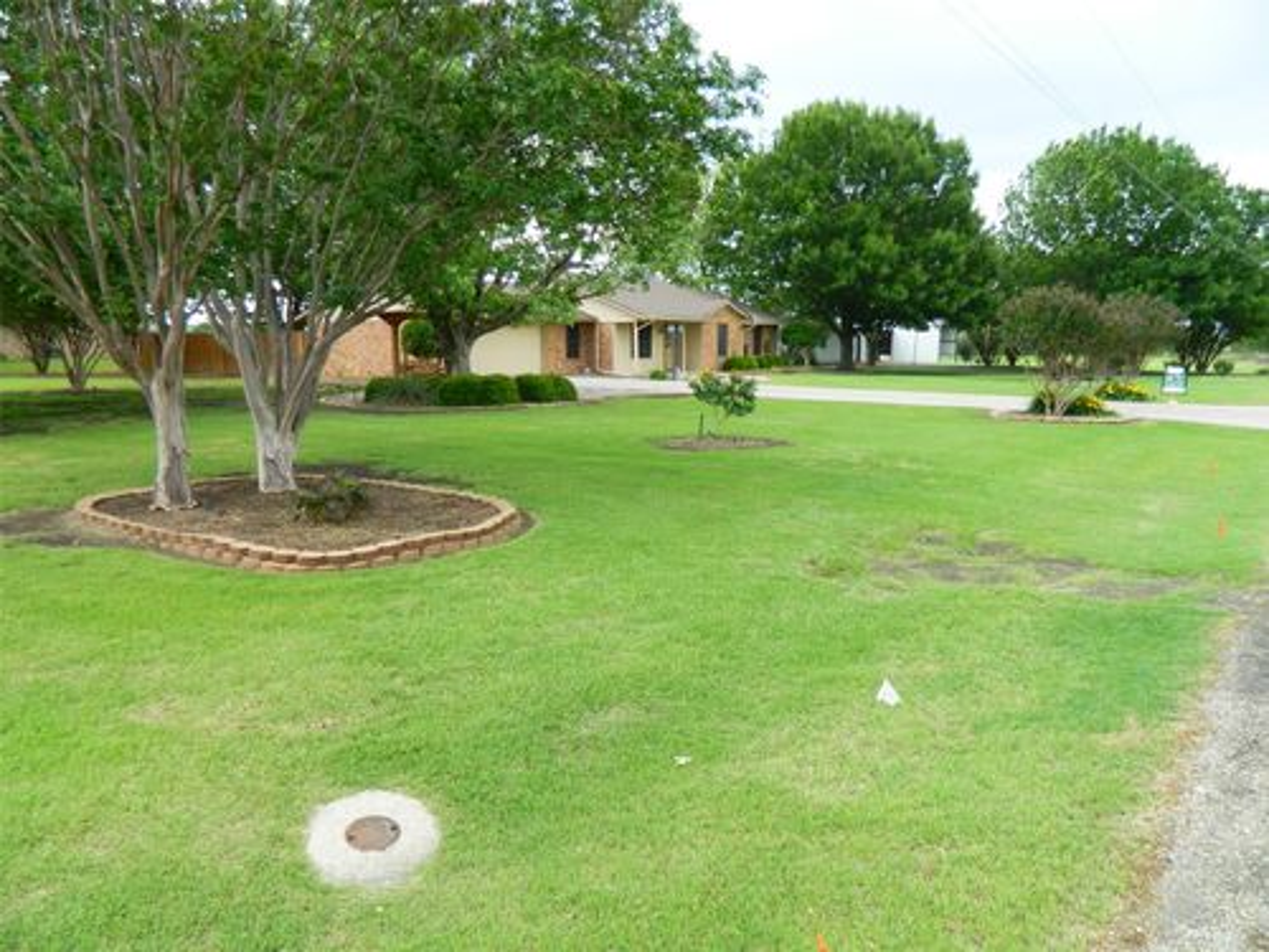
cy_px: 476
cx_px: 634
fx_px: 916
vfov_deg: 54.9
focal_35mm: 25
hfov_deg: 69.4
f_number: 3.1
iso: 80
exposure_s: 1/160
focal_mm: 4.5
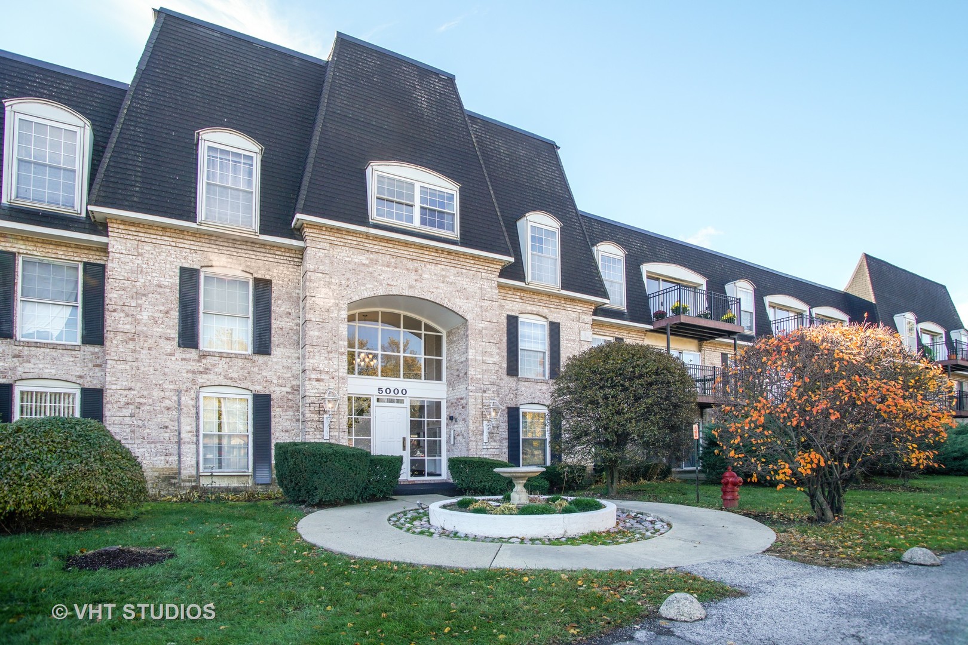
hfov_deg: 93.3
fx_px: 457
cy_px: 322
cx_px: 484
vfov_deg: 70.4
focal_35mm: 17
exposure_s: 1/160
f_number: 8
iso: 200
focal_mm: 17
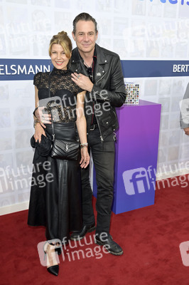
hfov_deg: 37.8
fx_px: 276
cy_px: 142
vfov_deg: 54.5
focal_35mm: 35
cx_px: 94
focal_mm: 35
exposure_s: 1/125
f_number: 7.1
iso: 640
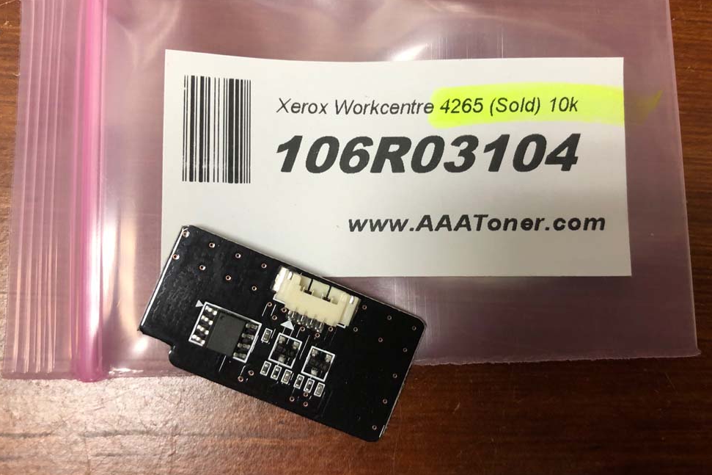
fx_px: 593
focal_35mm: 30
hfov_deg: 61.9
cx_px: 346
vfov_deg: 43.5
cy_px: 213
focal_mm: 3.99
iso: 50
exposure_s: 1/15
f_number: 1.8
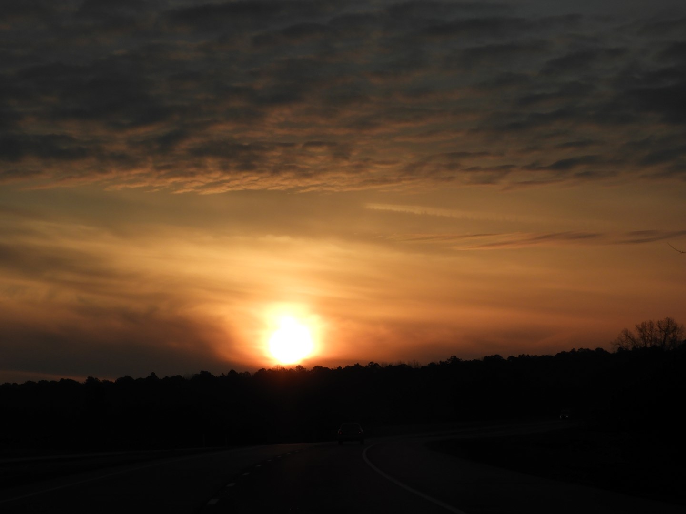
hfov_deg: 15.8
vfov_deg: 11.9
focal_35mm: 125
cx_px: 343
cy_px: 257
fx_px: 2477
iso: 100
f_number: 5
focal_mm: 22.4
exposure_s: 1/640
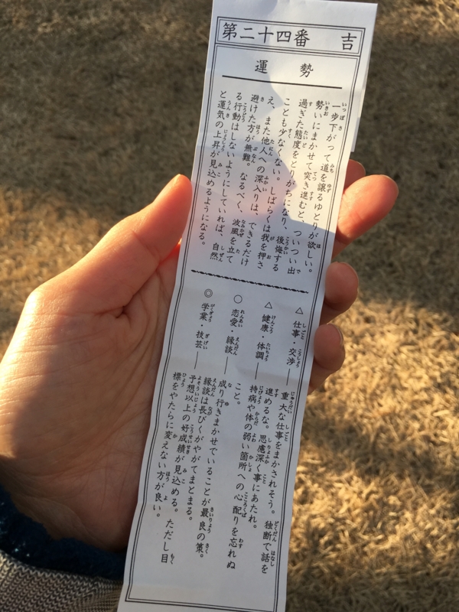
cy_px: 306
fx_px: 513
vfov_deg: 61.7
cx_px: 230
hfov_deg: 48.2
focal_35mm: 29
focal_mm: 4.15
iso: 25
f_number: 2.2
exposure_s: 1/420
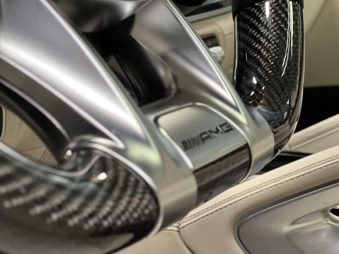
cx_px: 170
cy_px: 127
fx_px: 754
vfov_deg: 19.1
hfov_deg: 25.3
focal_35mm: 77
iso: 400
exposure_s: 1/33
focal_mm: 9
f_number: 2.8
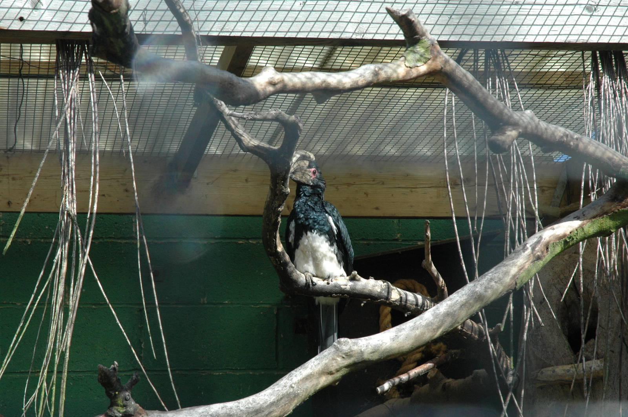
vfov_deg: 13.0
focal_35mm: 105
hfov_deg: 19.5
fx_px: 1830
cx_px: 314
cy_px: 208
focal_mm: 70
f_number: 9
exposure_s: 1/250
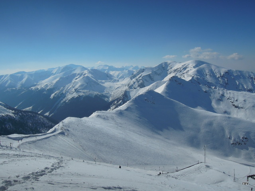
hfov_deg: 58.4
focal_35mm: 31
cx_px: 128
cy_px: 96
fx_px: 228
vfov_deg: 45.4
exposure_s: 1/1250
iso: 160
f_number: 7.5
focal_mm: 5.5
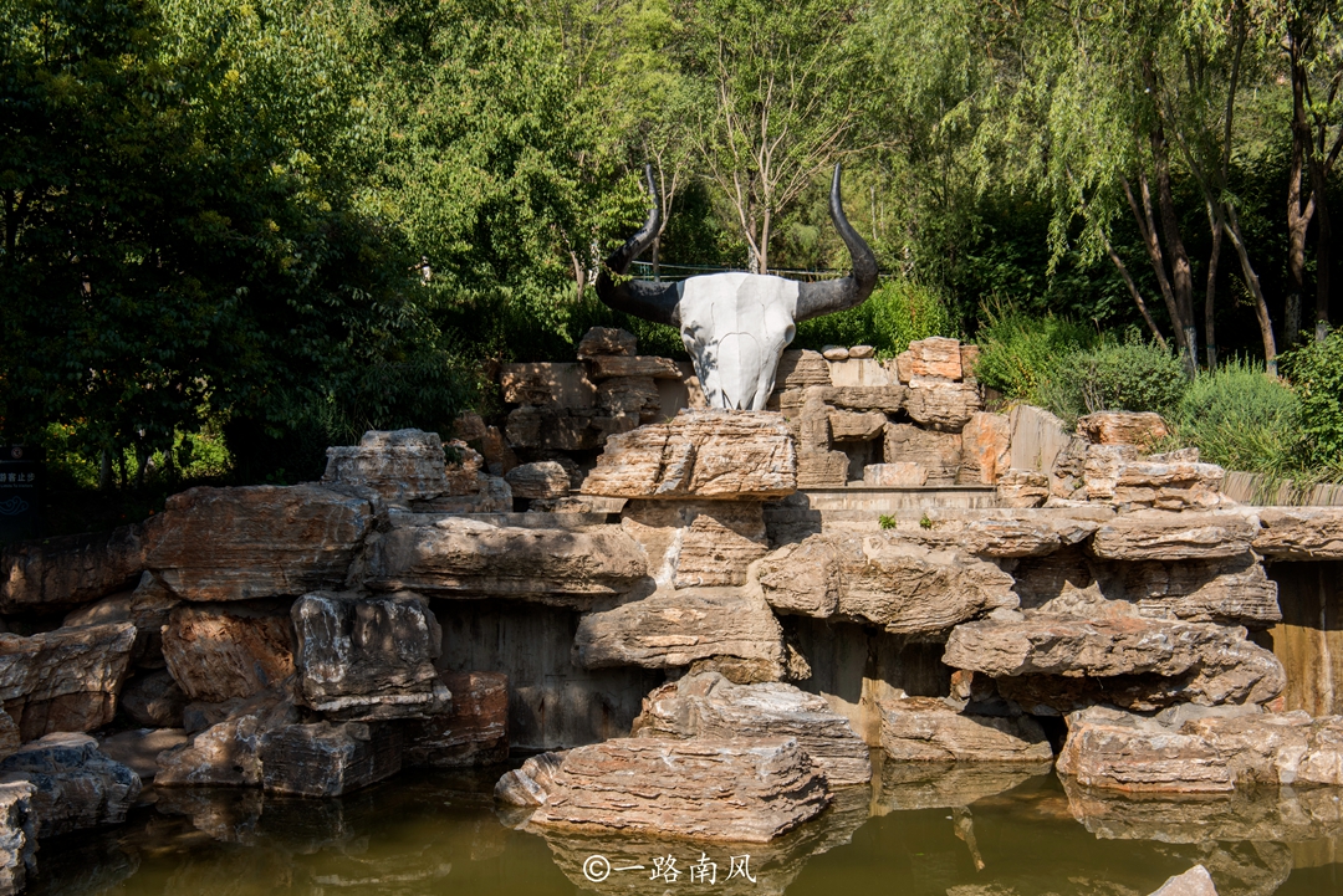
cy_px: 448
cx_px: 672
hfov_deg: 48.4
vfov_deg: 33.4
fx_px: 1493
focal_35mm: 40
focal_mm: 40
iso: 160
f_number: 14
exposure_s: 1/100
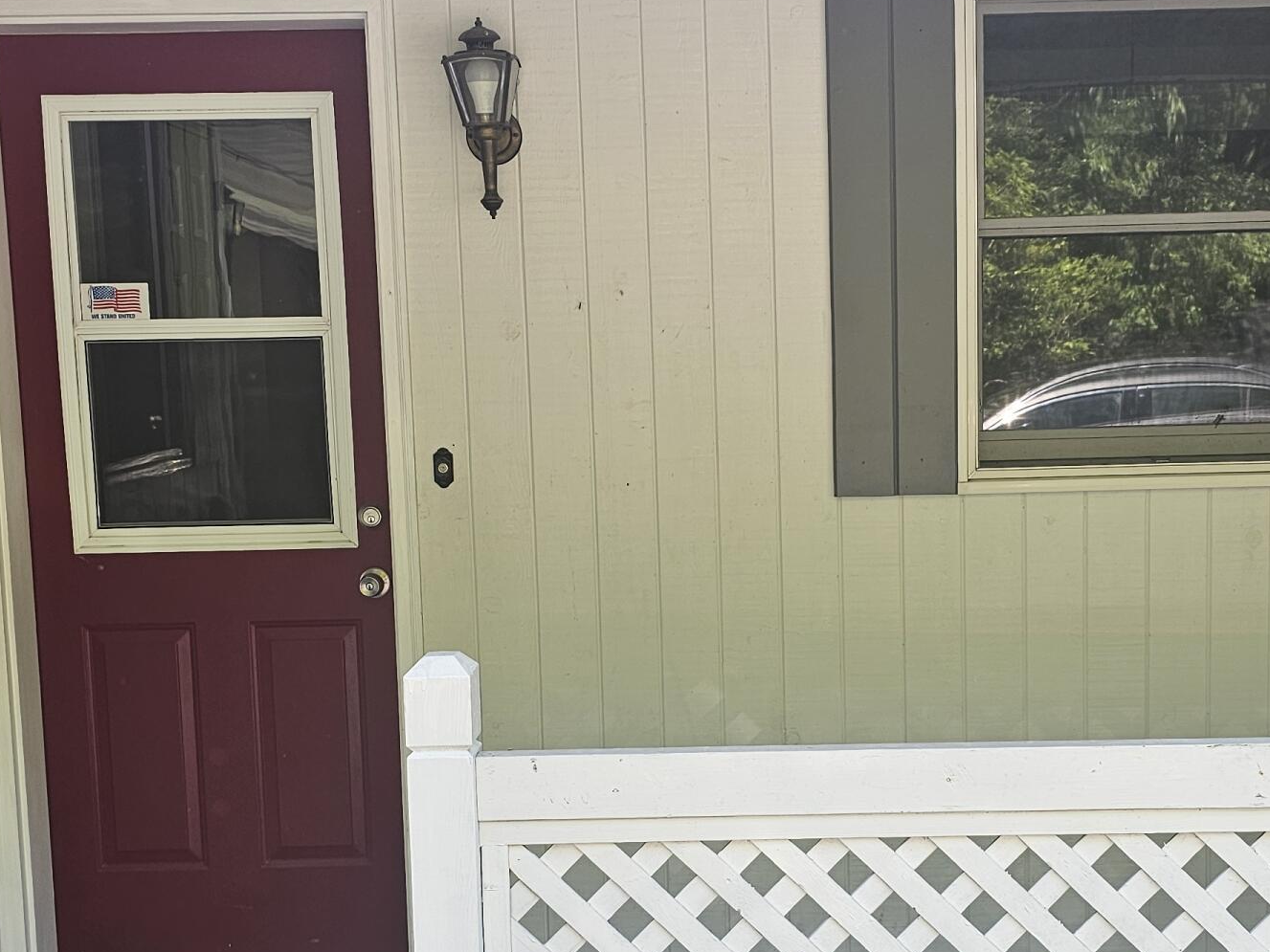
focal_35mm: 52
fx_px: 1908
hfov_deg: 36.7
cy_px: 618
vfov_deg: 27.9
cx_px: 770
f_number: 1.7
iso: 40
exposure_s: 1/180
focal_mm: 6.3
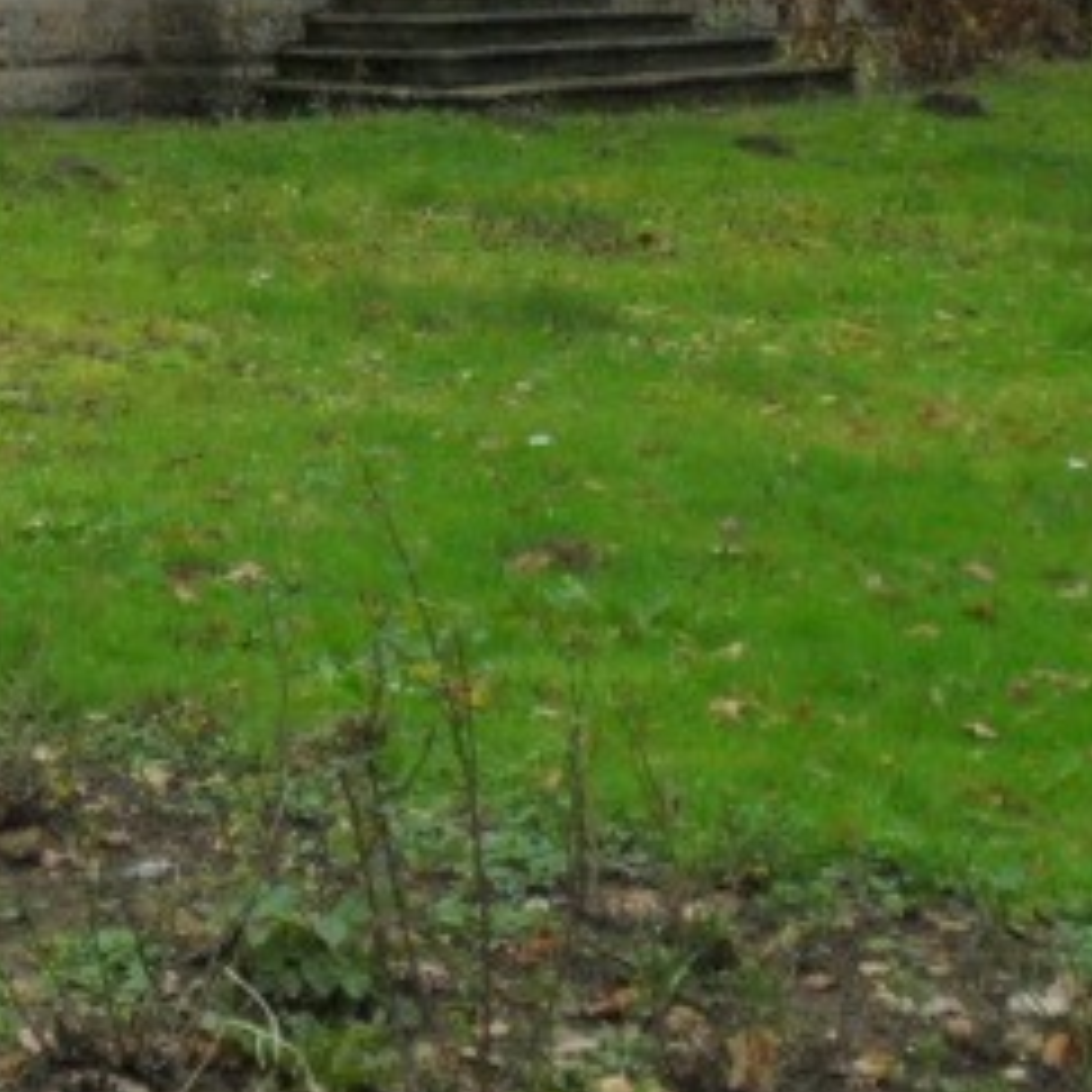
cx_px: -589
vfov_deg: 12.1
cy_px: -562
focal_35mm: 138
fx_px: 4925
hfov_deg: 12.0
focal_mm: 6.6
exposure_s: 1/125
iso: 100
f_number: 4
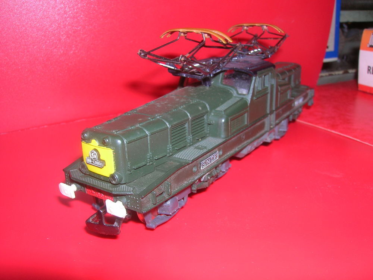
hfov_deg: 54.0
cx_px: 186
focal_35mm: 34
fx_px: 366
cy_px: 140
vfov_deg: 41.8
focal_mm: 5.7
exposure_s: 1/60.1
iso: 50
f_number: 4.9
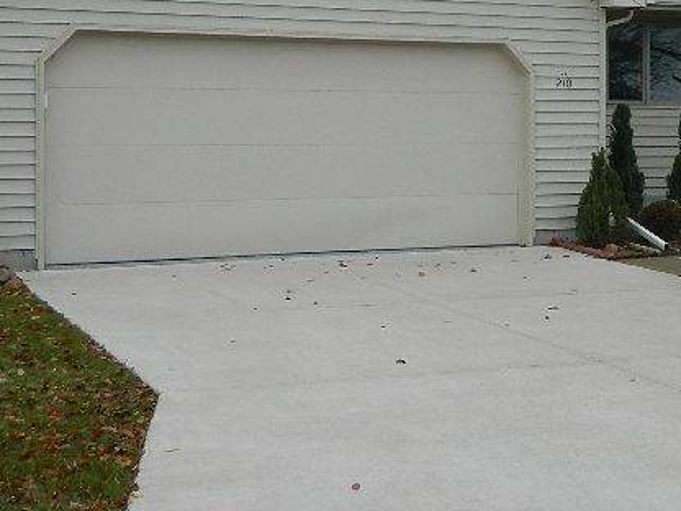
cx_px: 550
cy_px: 144
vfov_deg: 21.2
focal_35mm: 69
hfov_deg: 27.6
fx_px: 1357
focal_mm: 5.1
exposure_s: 1/400
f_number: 3.2
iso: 80
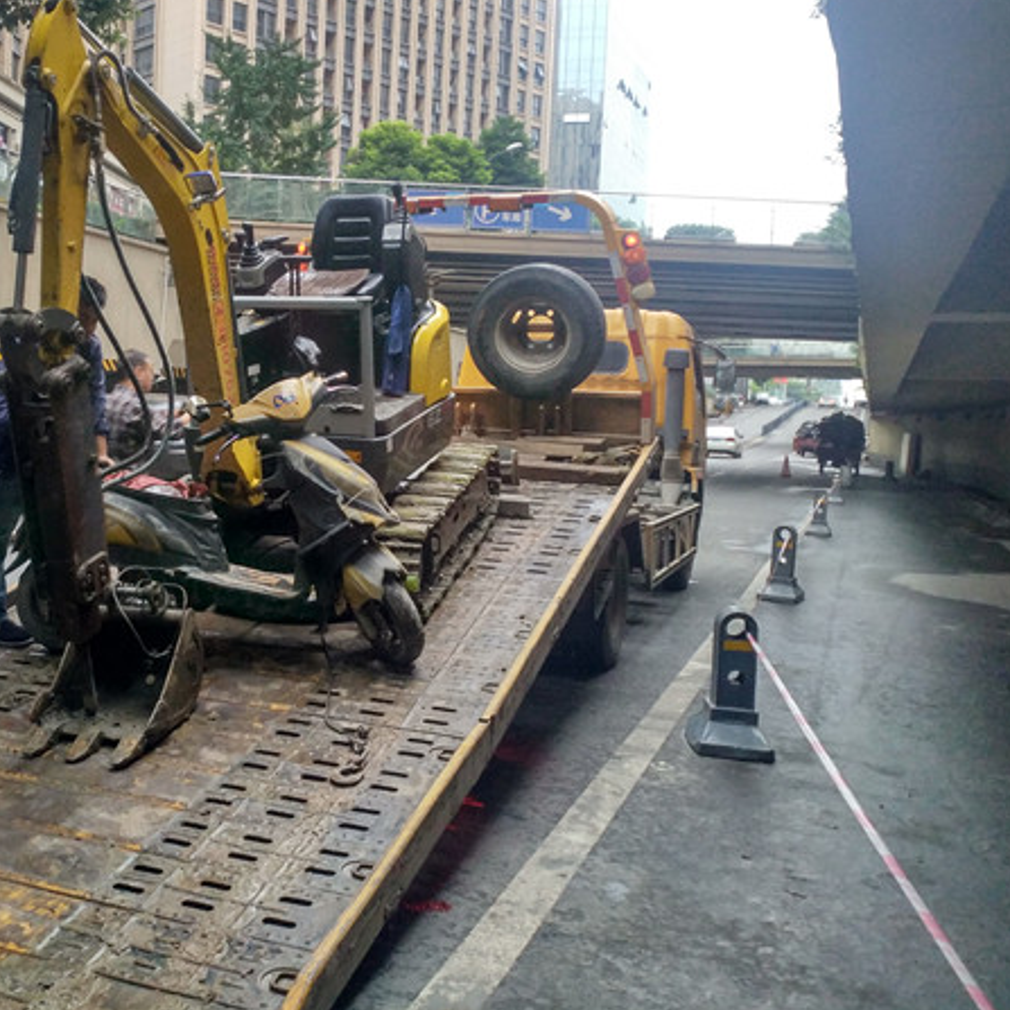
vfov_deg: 42.7
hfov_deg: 41.8
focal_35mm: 39
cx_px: 276
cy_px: 421
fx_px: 1287
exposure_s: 1/20
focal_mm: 4.73
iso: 201
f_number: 2.2
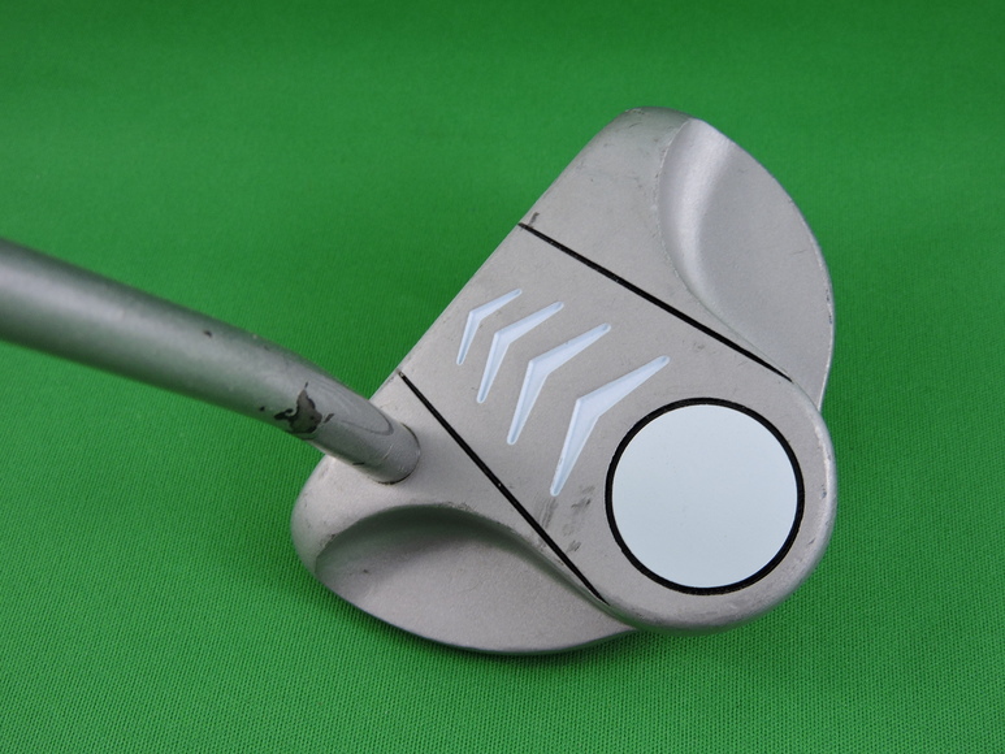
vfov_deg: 32.2
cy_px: 377
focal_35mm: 45
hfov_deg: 42.1
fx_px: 1307
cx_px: 502
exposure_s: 1/40
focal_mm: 8.1
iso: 100
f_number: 4
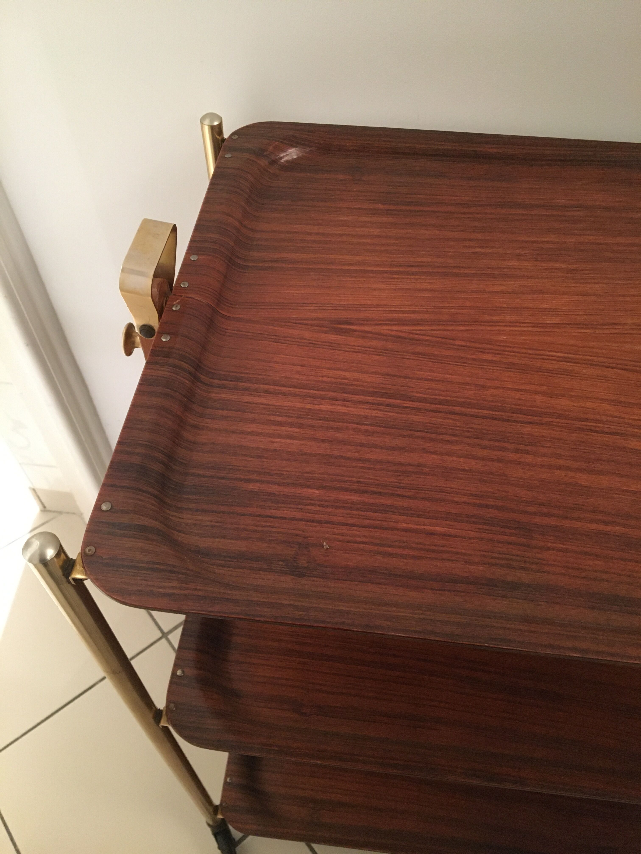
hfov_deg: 48.2
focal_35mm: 29
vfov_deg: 61.7
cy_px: 427
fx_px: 716
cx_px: 320
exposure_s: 1/20
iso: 200
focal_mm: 4.15
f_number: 2.2
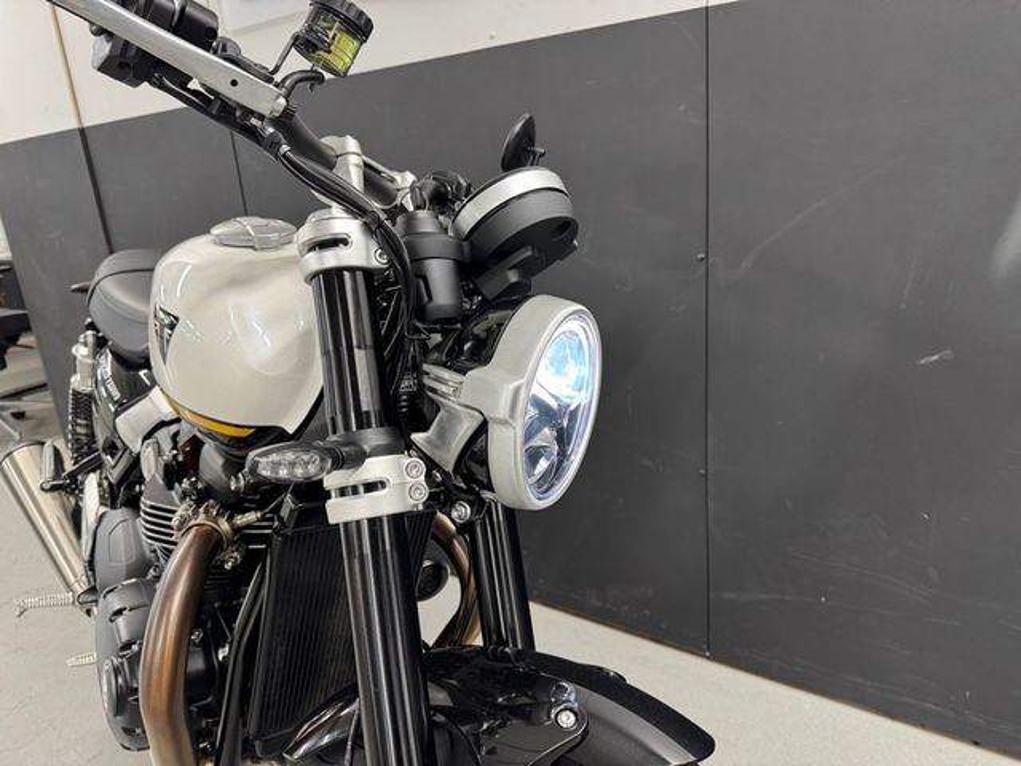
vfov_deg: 56.8
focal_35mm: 24
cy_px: 383
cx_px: 510
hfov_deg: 71.6
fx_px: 708
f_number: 1.78
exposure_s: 1/50
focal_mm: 6.76
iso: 250
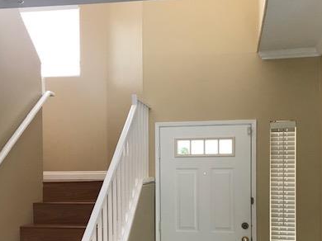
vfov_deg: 30.9
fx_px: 428
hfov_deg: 41.2
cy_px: 183
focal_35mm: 46
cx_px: 169
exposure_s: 1/30
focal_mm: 3.99
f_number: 1.8
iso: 25
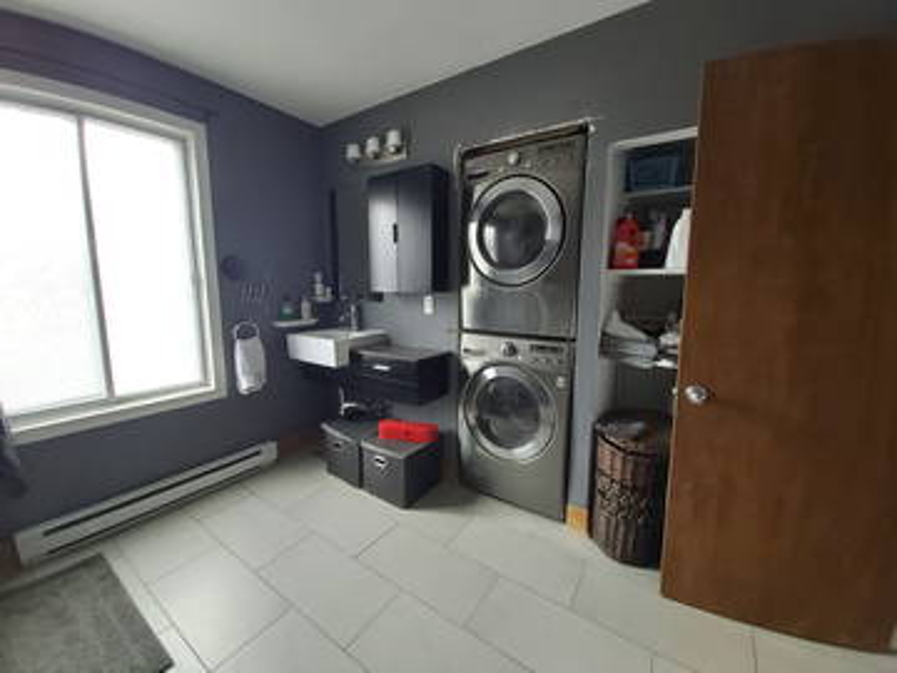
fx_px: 311
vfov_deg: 94.5
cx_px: 448
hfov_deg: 110.5
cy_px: 336
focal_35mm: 12
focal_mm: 1.42
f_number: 2.2
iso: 125
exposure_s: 1/50
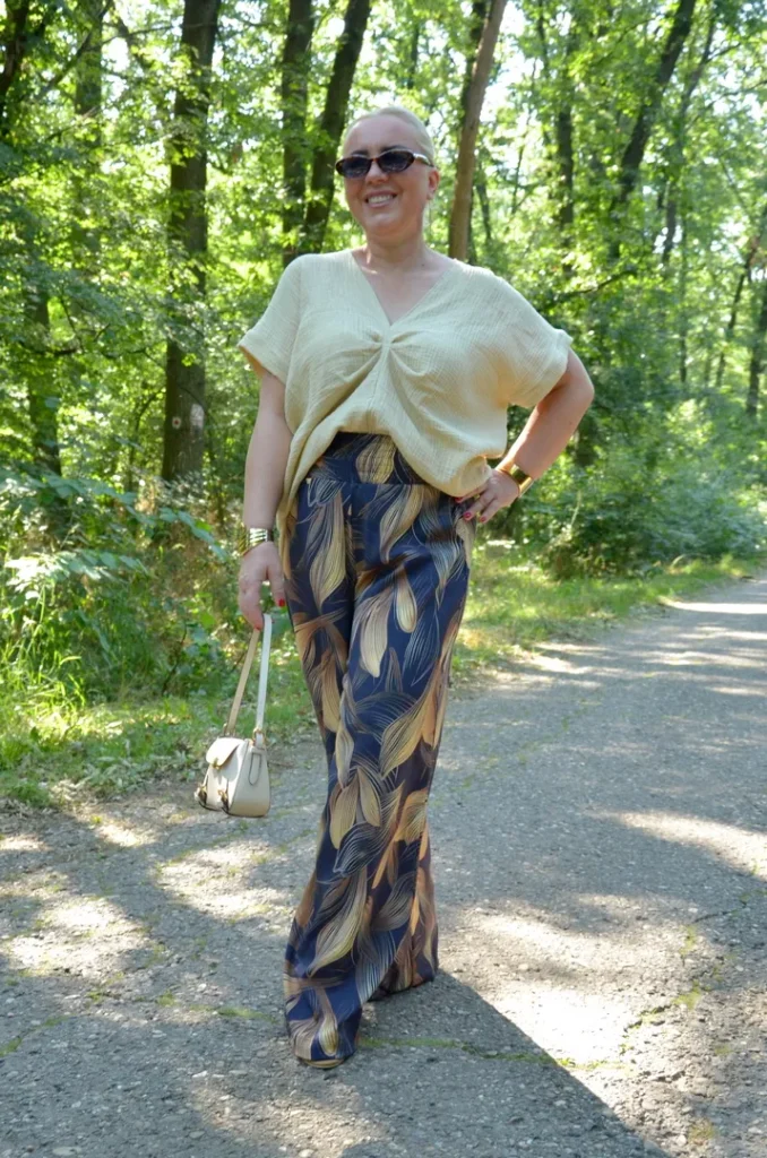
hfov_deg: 36.7
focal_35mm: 36
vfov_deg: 53.2
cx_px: 384
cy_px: 579
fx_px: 1156
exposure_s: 1/160
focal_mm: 24
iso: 640
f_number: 5
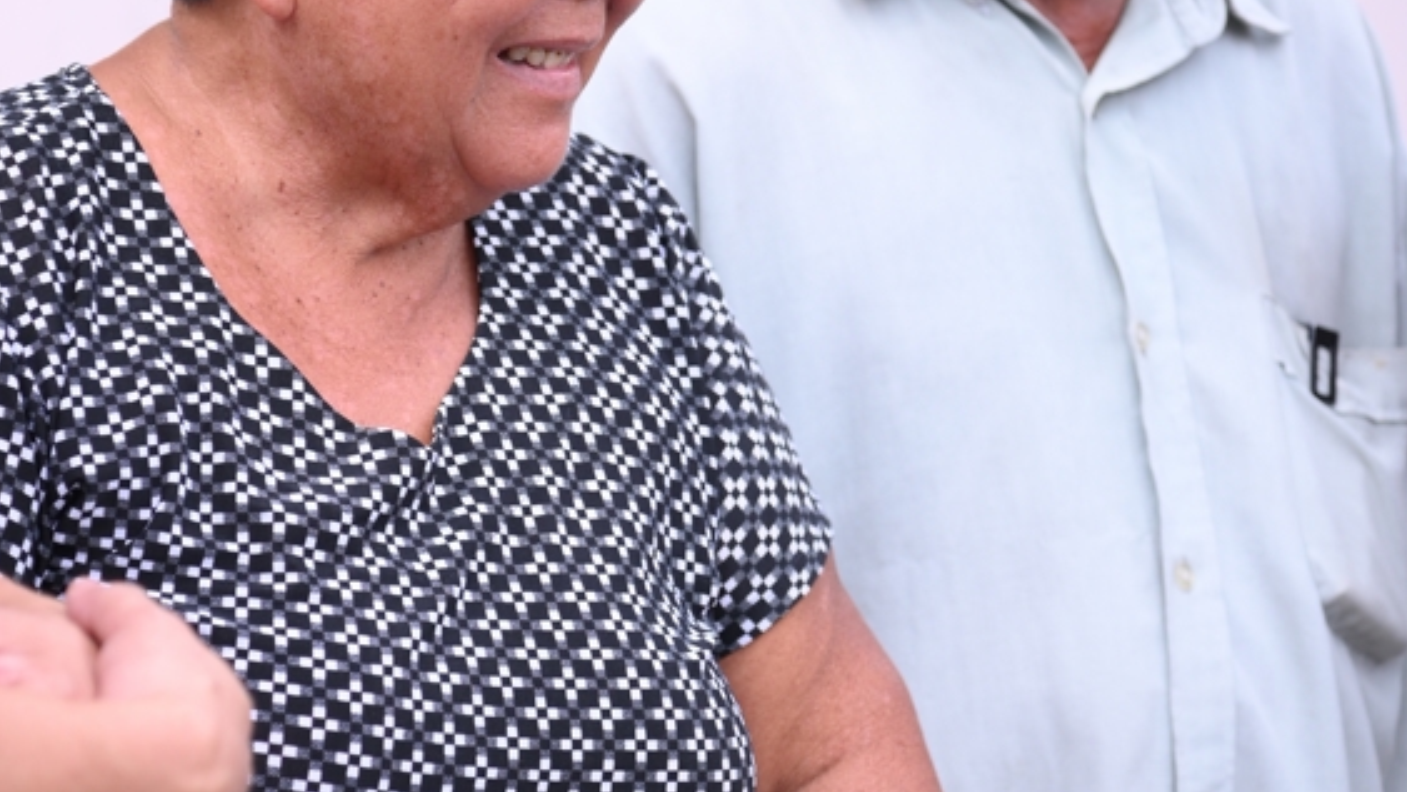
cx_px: 647
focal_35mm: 218
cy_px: 431
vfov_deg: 5.6
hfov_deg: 9.9
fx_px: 8135
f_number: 4
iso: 400
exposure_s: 1/800
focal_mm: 120
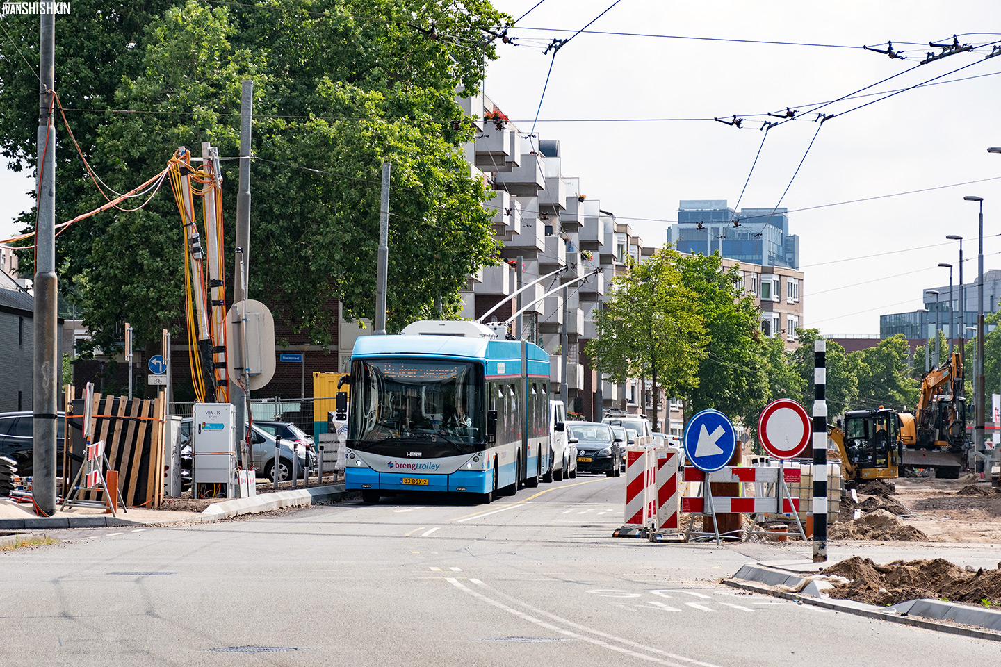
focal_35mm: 135
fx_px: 3753
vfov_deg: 10.2
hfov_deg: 15.2
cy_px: 334
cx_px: 500
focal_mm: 90
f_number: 5.3
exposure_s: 1/1600
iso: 400
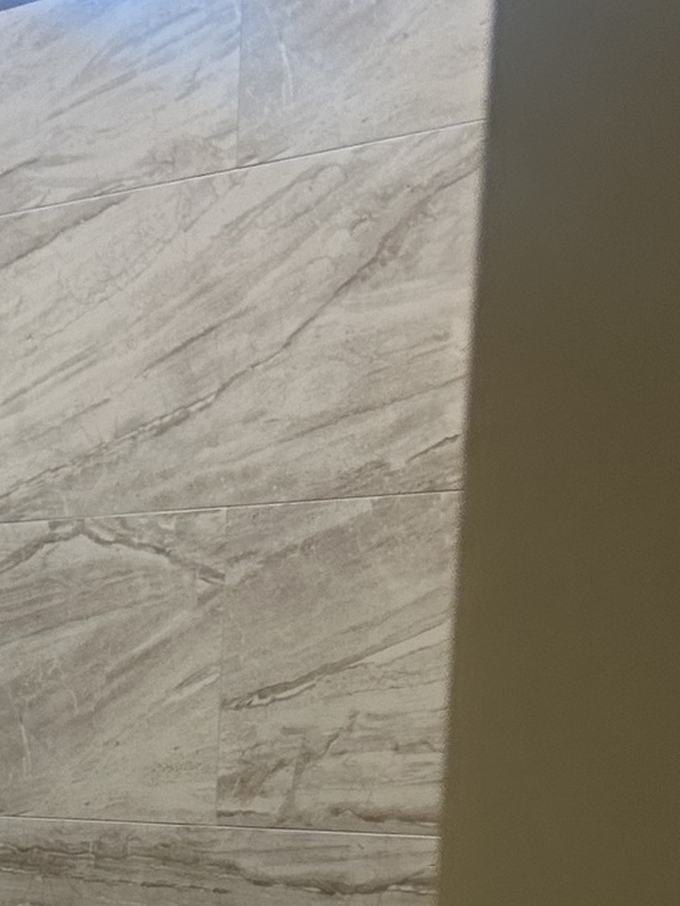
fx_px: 2304
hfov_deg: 15.4
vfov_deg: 20.5
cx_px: -373
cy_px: 1144
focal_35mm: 88
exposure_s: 1/60
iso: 80
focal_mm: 5.7
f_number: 1.5
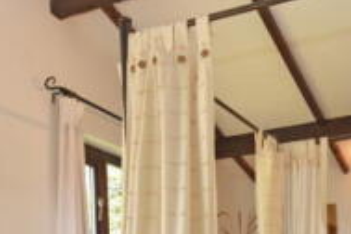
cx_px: 276
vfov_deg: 22.8
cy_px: 313
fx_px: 507
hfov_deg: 37.0
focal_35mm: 52
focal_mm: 10
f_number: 4.5
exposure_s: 1/160
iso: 800
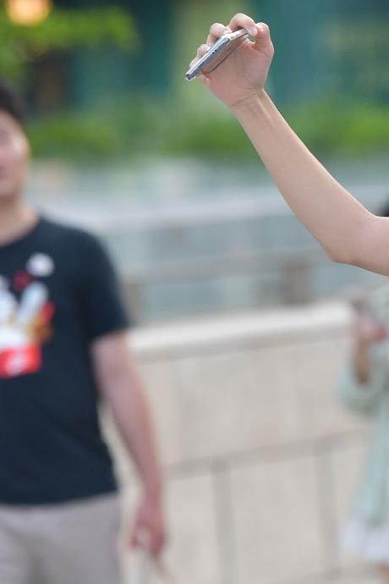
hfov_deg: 2.1
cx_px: 664
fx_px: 10470
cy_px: 565
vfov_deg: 3.2
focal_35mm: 646
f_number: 4
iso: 800
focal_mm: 180
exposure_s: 1/500
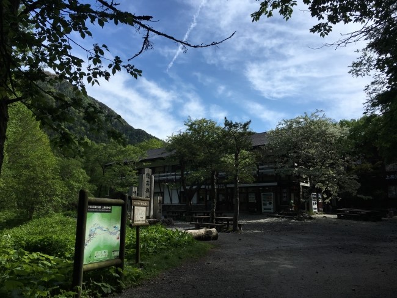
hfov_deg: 61.7
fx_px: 332
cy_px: 149
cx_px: 198
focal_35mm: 29
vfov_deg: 48.2
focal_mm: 4.15
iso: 25
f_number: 2.2
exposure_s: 1/1603
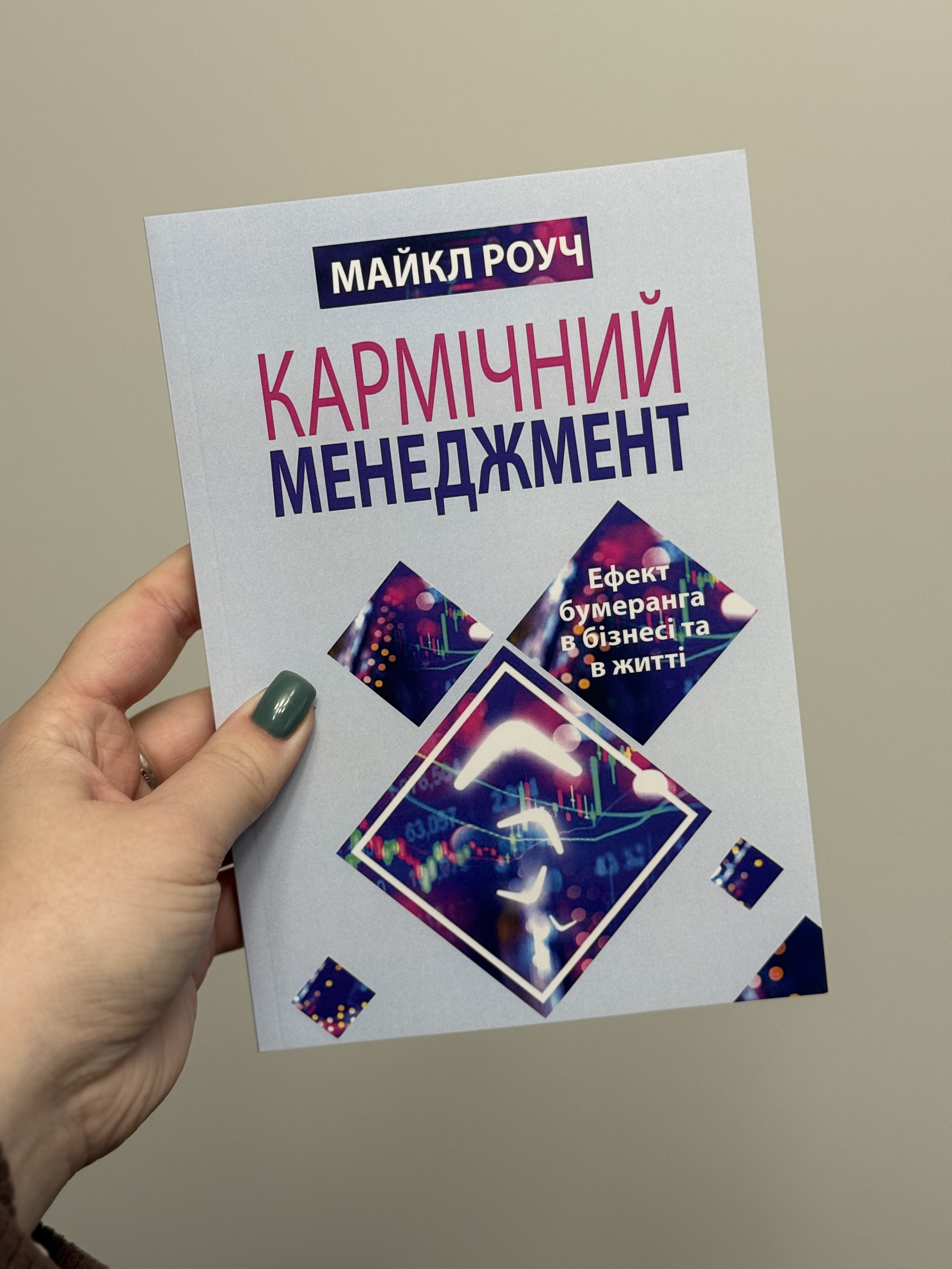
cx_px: 476
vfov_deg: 39.7
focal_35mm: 48
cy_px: 634
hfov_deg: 30.3
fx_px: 1760
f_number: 1.78
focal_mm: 6.76
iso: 64
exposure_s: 1/50
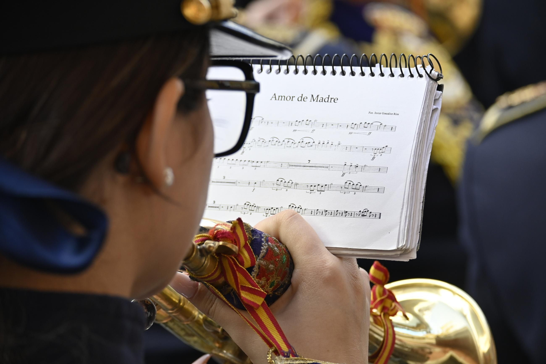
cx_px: 273
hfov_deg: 12.5
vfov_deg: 8.3
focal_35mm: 165
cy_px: 182
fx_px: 2502
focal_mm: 110
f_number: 5
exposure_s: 1/320
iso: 400
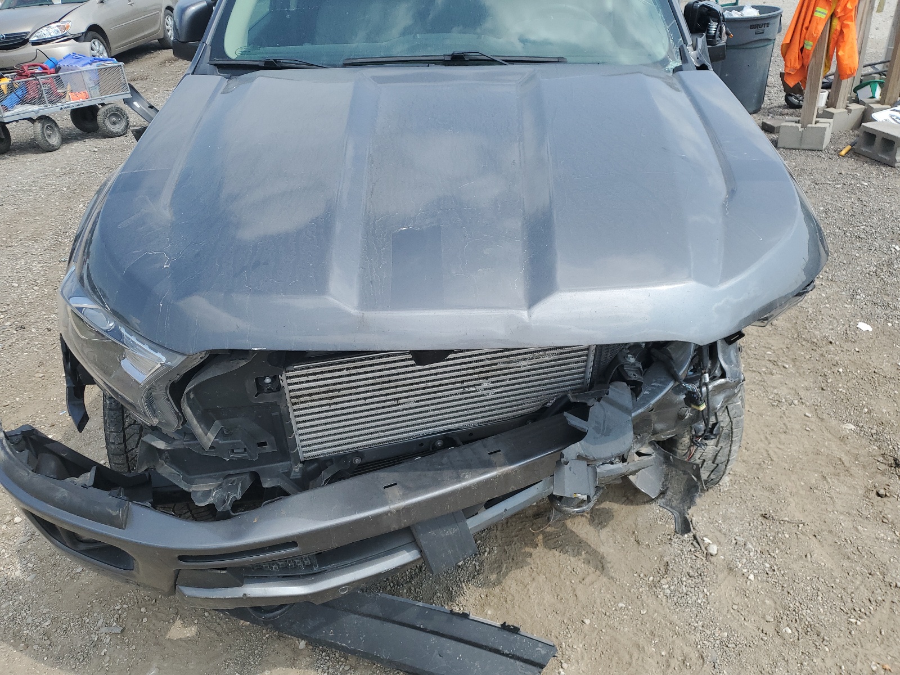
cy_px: 338
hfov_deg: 67.3
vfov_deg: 53.1
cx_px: 450
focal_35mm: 26
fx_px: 676
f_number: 1.5
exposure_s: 1/2000
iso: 50
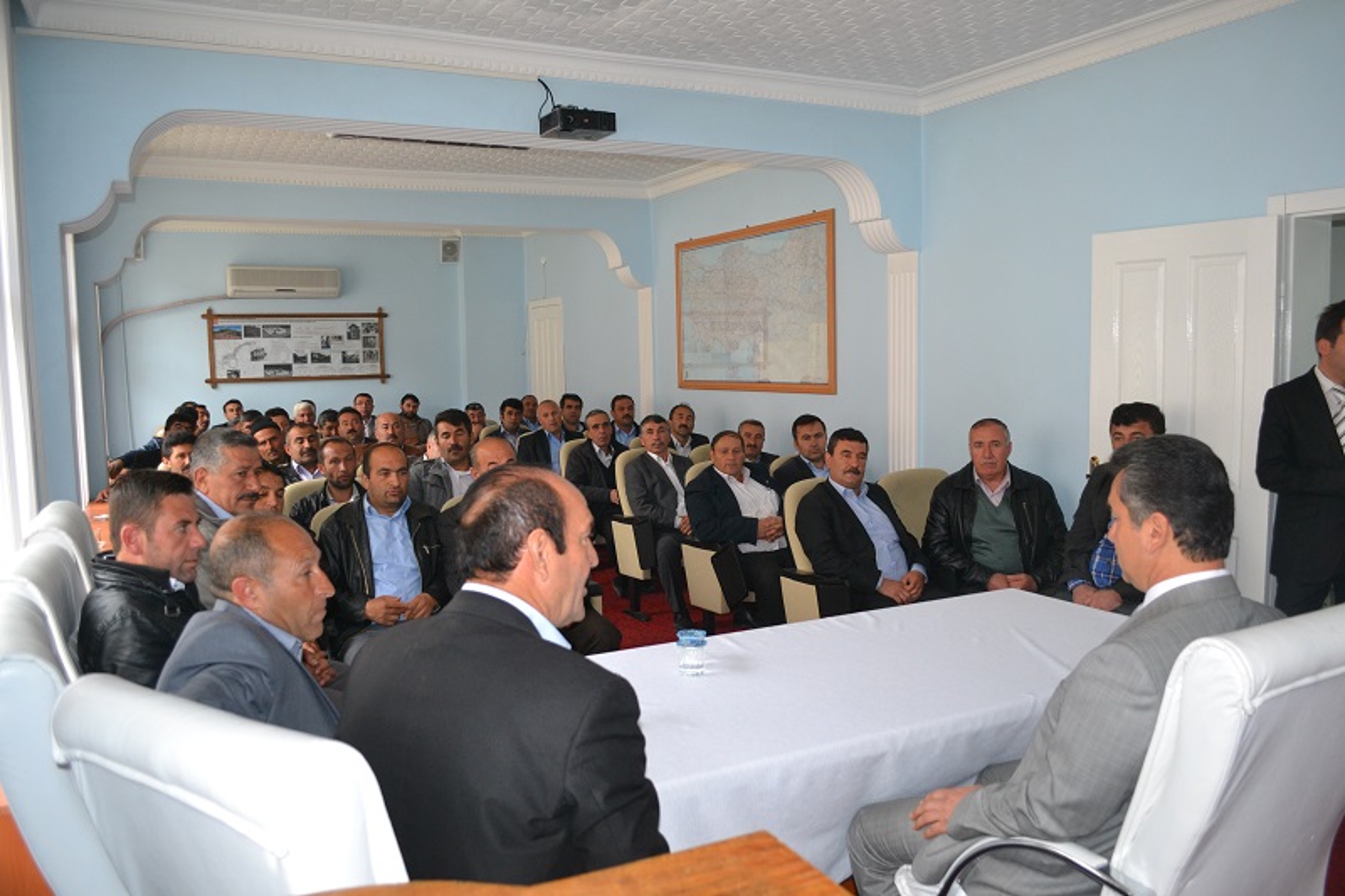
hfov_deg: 67.4
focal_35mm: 27
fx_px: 1008
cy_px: 448
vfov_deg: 47.9
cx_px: 672
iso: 720
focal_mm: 18
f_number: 3.5
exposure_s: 1/60
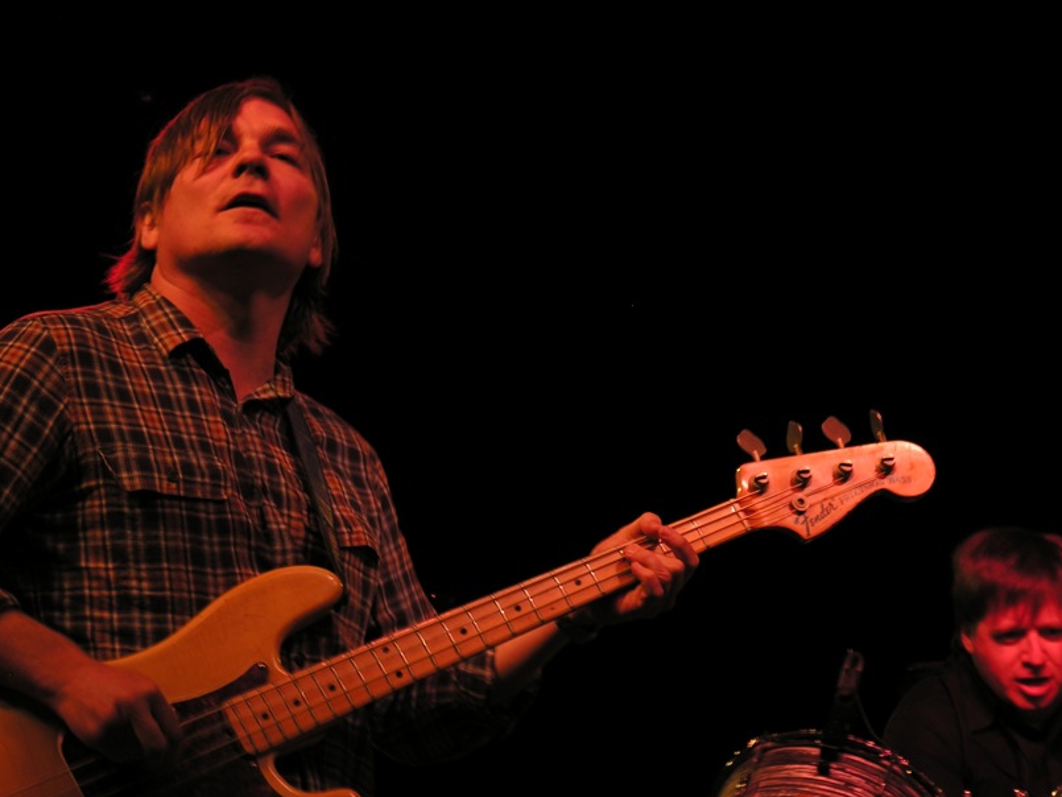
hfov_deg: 10.1
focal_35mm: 195
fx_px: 5983
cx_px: 416
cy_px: 360
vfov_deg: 7.6
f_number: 3.9
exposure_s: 1/30
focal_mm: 40
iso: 50
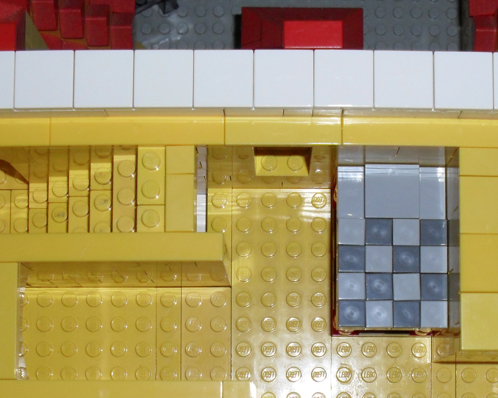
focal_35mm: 78
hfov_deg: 24.4
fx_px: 1150
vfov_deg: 19.1
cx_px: 304
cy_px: 403
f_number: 3.2
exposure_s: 1/45
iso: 200
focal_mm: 6.3
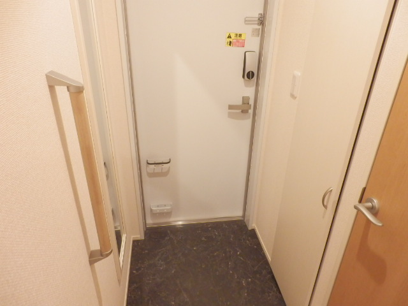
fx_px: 283
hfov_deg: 71.6
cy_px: 153
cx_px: 204
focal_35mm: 24
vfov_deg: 56.8
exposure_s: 1/30
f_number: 3
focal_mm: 4.2
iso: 800
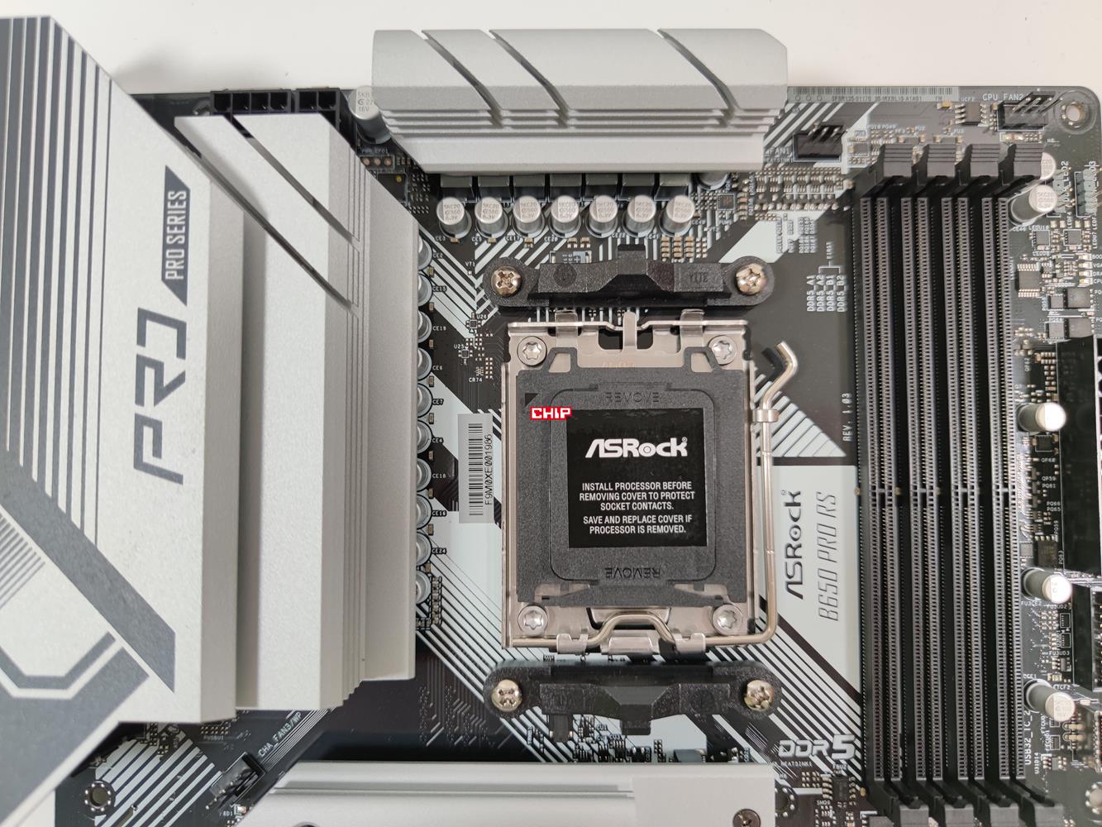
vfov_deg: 54.9
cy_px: 414
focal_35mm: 25
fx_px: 796
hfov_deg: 69.4
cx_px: 551
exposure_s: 1/100
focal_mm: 6.78
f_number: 1.85
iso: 62
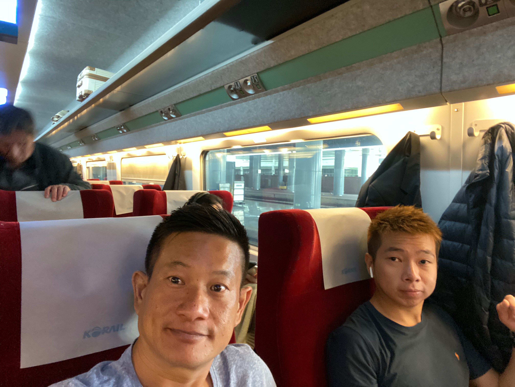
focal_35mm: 23
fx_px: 342
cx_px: 258
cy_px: 194
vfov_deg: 58.9
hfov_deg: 73.9
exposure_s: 1/15
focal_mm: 2.71
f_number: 2.2
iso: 640
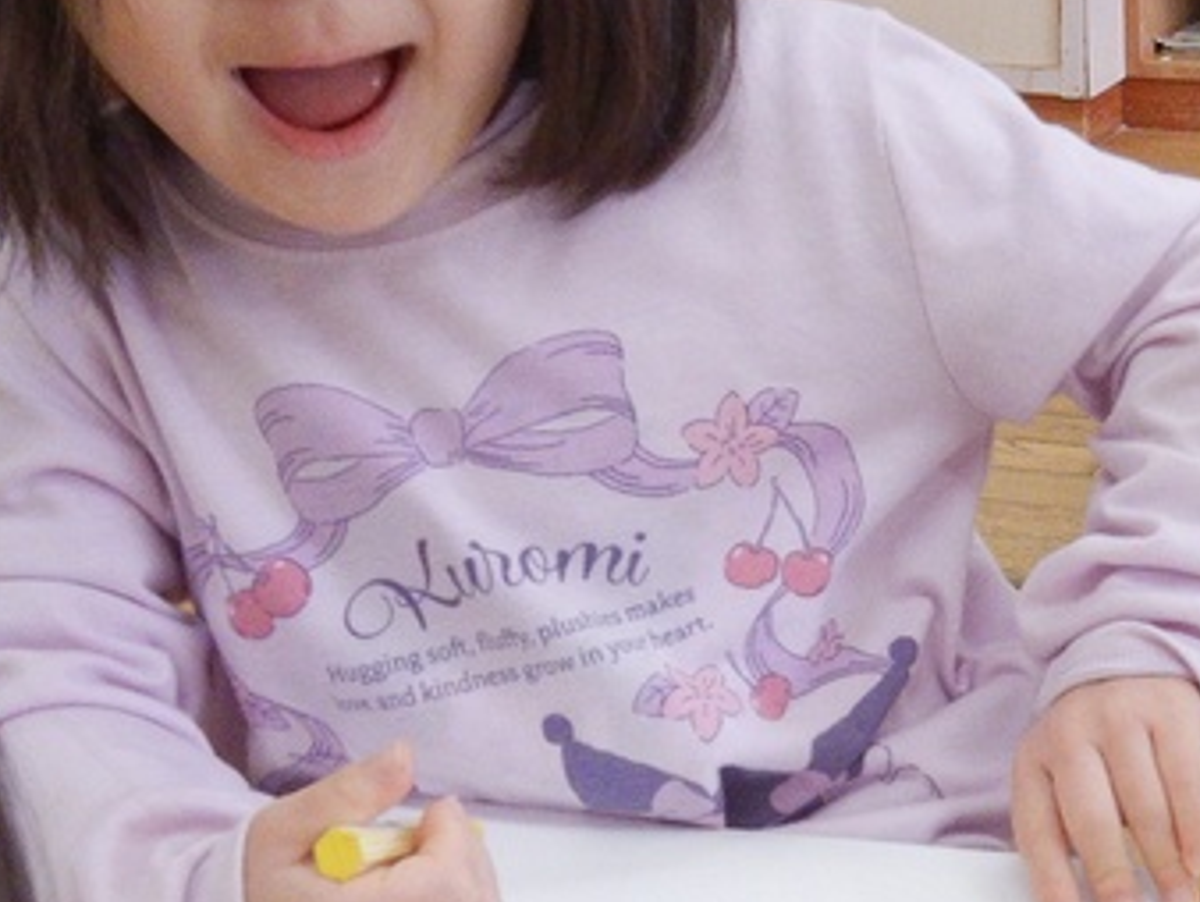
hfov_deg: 25.6
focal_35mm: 71
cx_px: 1271
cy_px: 607
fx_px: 2463
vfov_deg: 20.7
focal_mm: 4.3
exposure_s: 1/60
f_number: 2.8
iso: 125
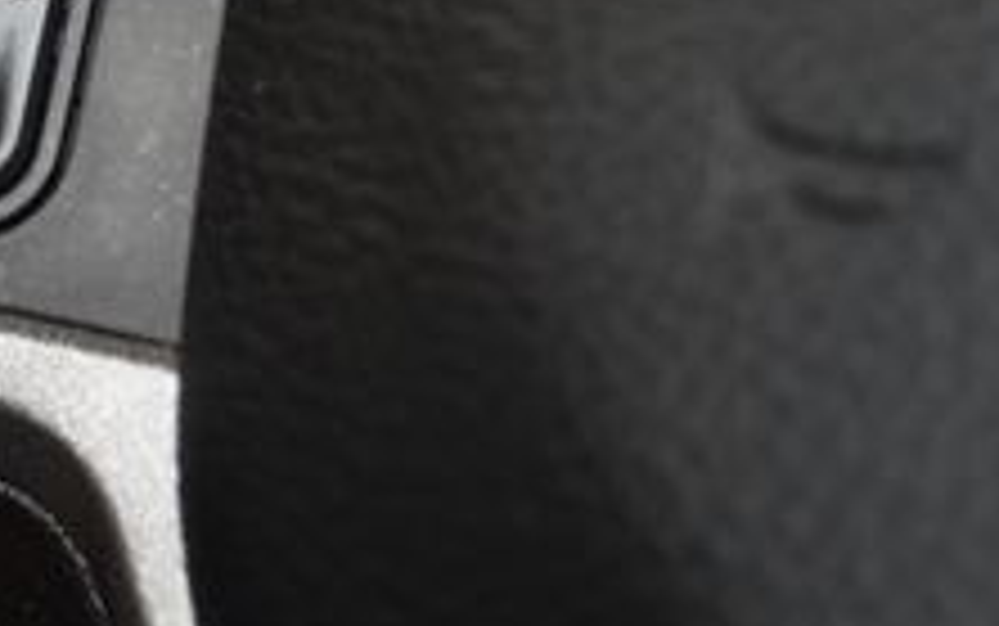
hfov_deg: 14.3
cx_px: -243
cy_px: -110
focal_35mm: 141
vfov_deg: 9.2
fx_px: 3841
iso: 450
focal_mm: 32
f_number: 4.8
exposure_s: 1/30
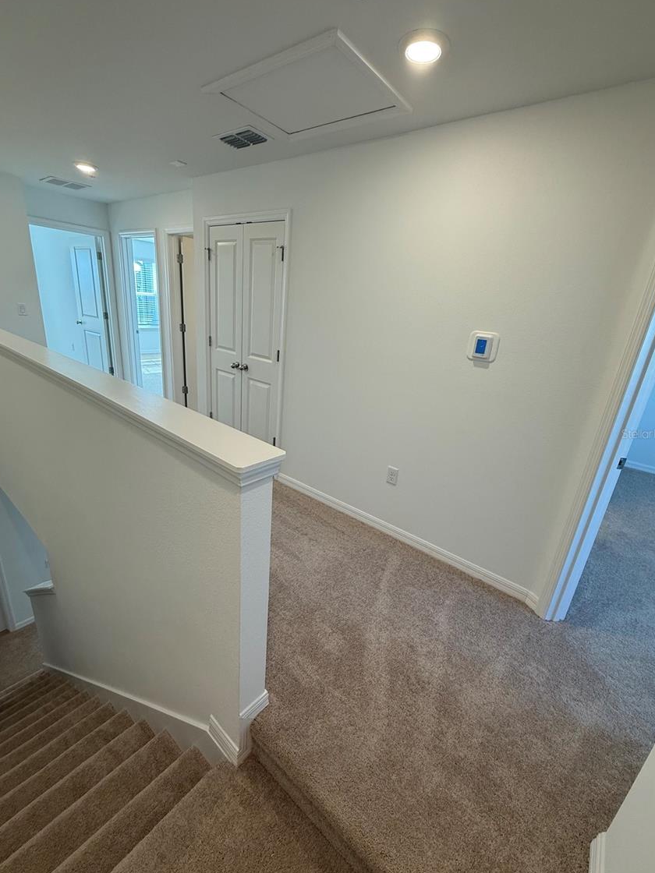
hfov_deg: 81.7
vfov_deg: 98.2
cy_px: 433
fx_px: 378
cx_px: 326
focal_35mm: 15
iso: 100
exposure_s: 1/120
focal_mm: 2.22
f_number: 2.2
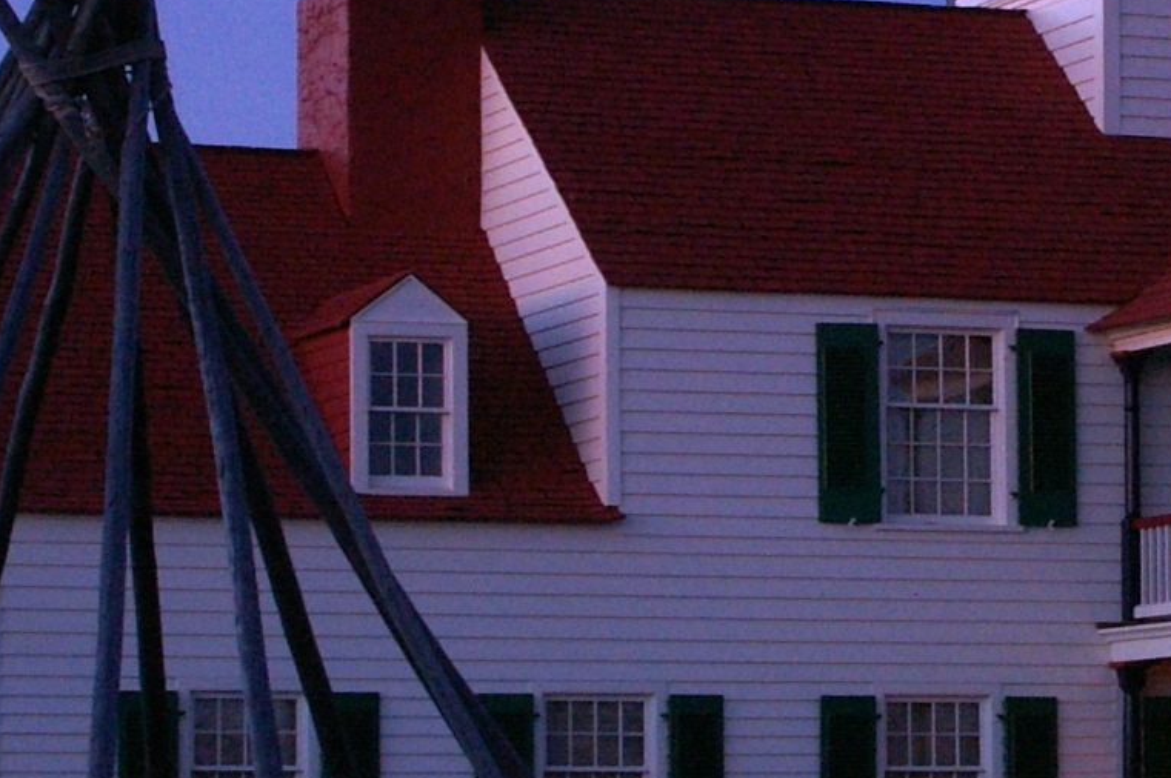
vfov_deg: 8.2
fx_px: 5395
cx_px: 1094
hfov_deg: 12.3
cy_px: 211
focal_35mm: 166
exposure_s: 3.5
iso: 400
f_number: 9
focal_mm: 28
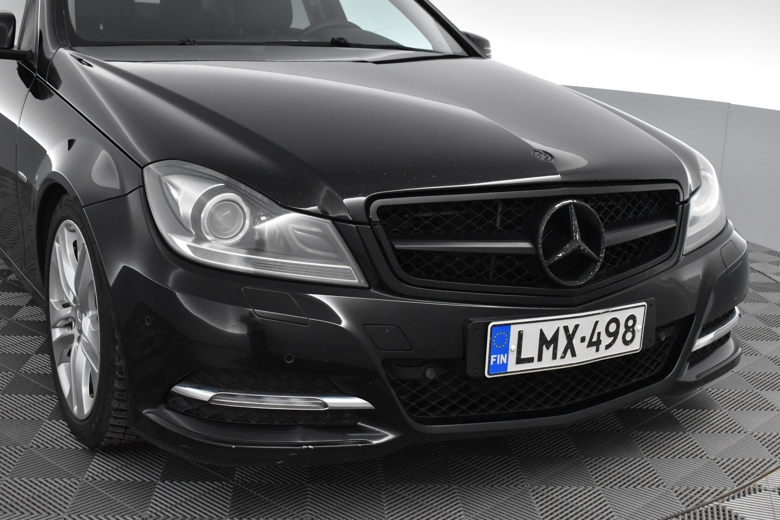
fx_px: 1008
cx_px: 390
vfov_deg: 29.0
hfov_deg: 42.3
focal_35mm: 46
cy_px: 260
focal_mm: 31
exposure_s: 1/125
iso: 3200
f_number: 5.6
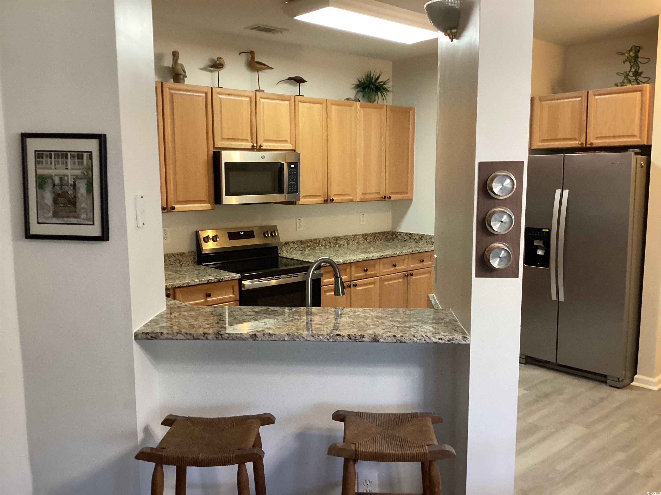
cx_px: 330
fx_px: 592
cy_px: 248
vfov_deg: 45.4
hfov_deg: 58.4
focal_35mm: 31
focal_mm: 3.3
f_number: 2.4
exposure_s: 1/60
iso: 320
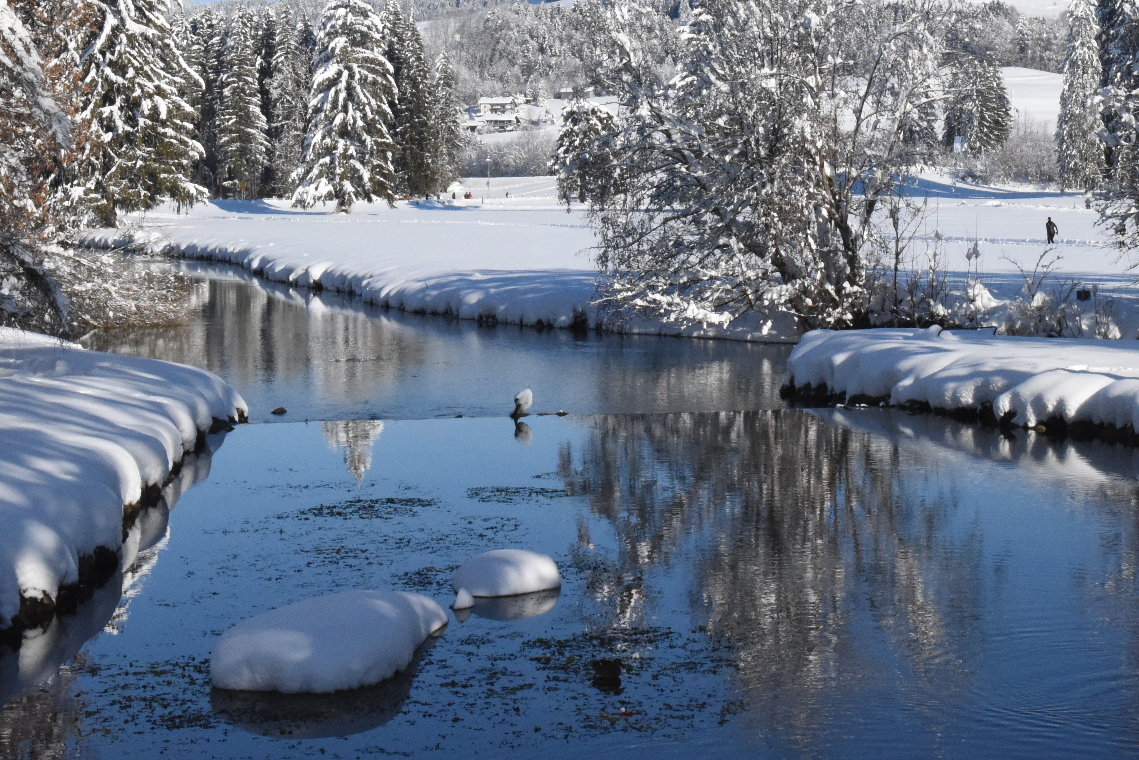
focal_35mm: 84
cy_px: 230
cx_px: 746
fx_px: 2658
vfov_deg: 16.2
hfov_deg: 24.1
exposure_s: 1/1600
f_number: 20
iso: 4000
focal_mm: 44
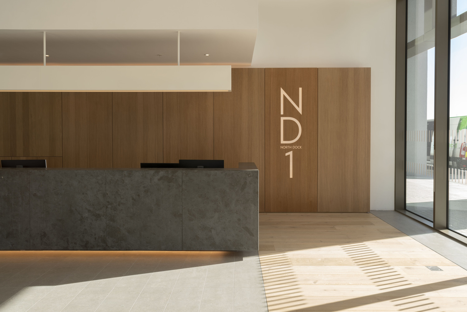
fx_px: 311
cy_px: 156
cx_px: 234
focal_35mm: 24
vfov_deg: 53.2
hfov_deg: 73.7
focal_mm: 24
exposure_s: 1/10
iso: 64
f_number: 14
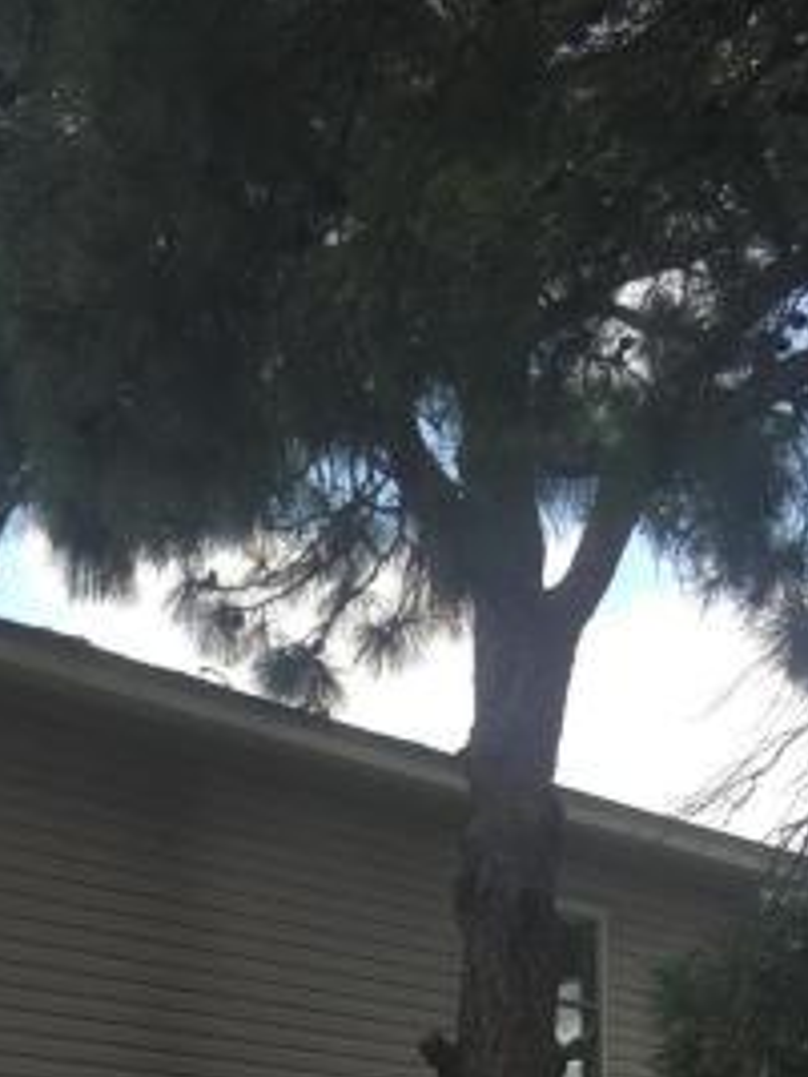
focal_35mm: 83
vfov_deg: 21.0
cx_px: 52
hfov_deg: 17.5
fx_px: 2583
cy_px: 1467
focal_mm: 4.15
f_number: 2.2
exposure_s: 1/490
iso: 25
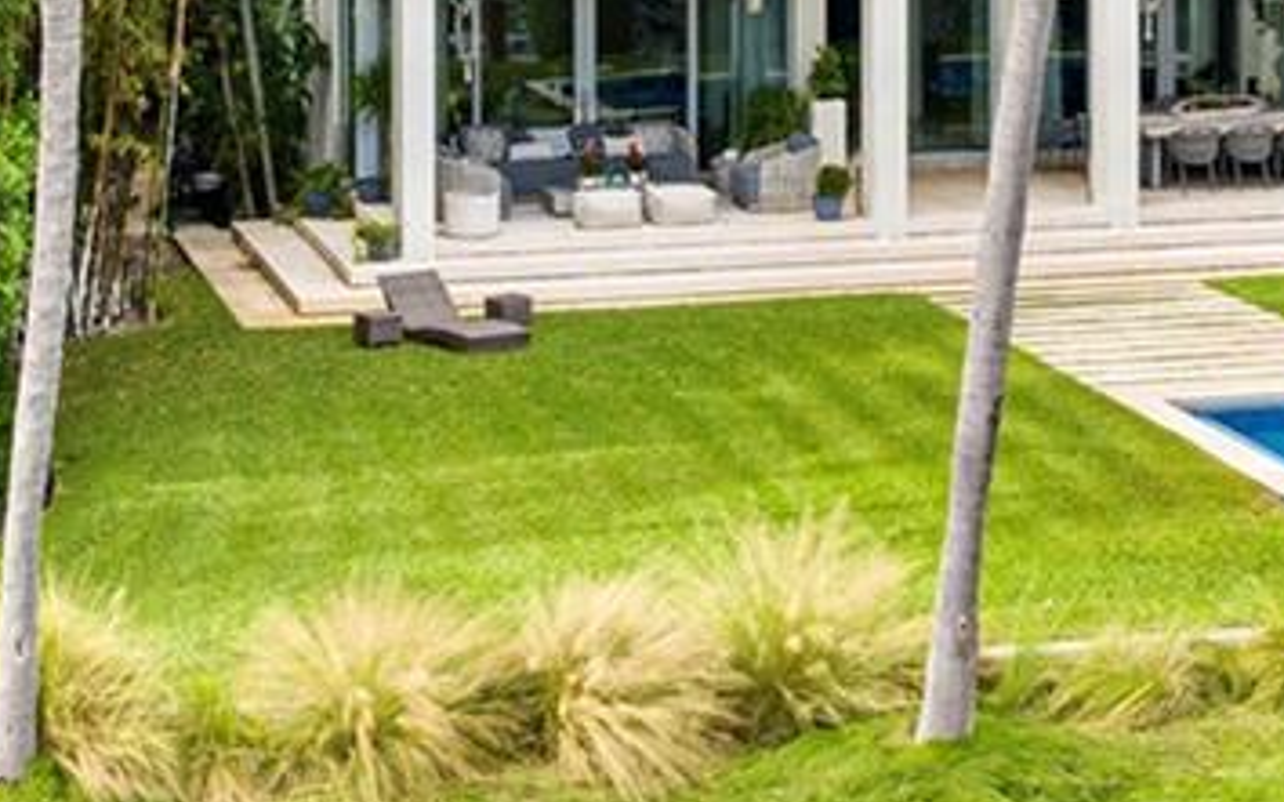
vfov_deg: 11.0
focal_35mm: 115
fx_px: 4023
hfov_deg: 17.9
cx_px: 1106
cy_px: -307
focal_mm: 12.29
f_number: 2.8
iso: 160
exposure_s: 1/160
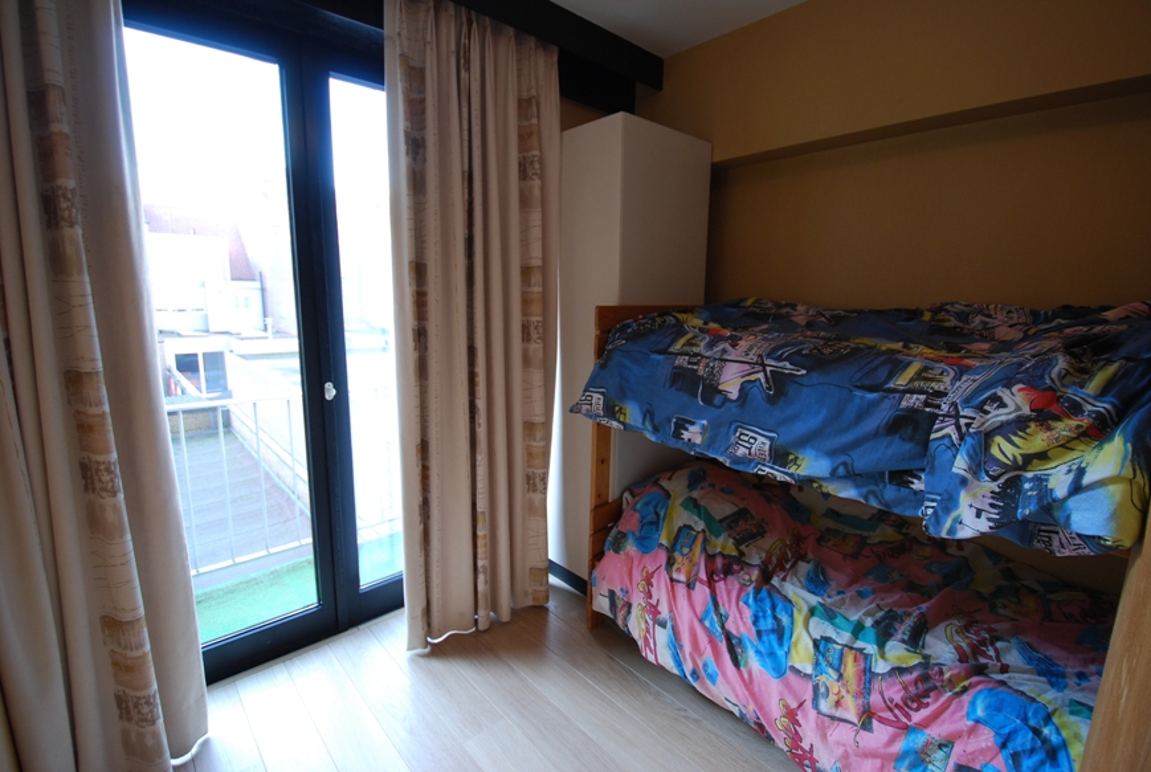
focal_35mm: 15
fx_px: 480
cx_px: 576
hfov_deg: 100.3
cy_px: 386
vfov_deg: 77.6
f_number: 3.5
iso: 250
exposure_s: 1/30
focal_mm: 10
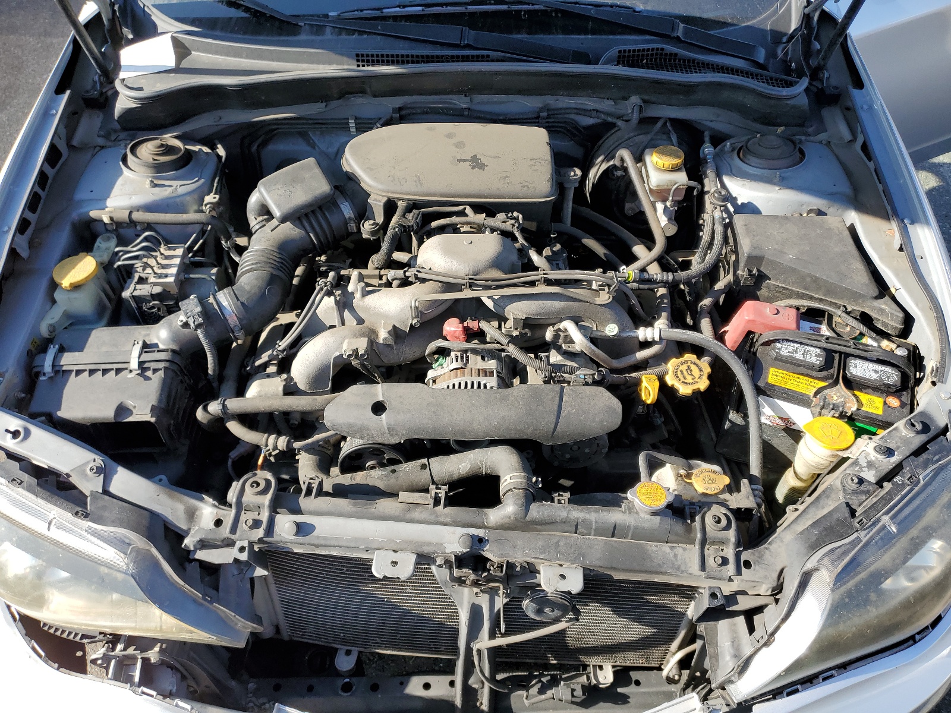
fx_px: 714
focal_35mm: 26
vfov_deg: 53.1
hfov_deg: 67.3
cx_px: 476
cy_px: 356
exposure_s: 1/909
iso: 50
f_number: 1.5
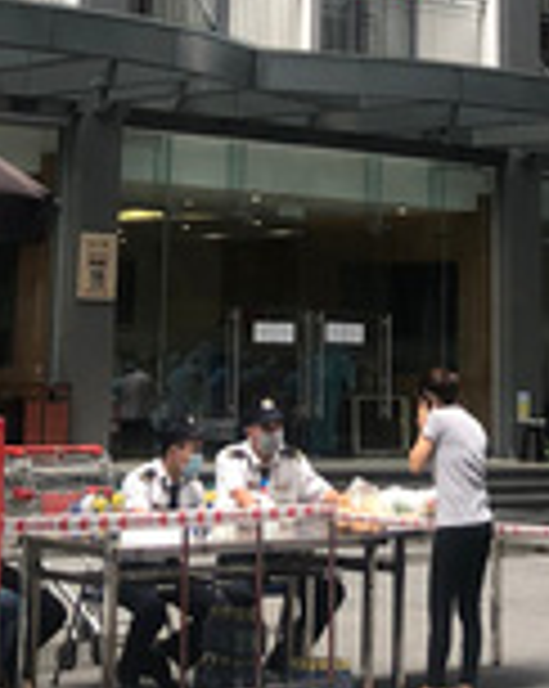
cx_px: 310
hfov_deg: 13.9
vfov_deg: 16.3
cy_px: -241
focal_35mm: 111
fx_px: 2259
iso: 25
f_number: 1.8
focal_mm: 3.99
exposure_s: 1/120
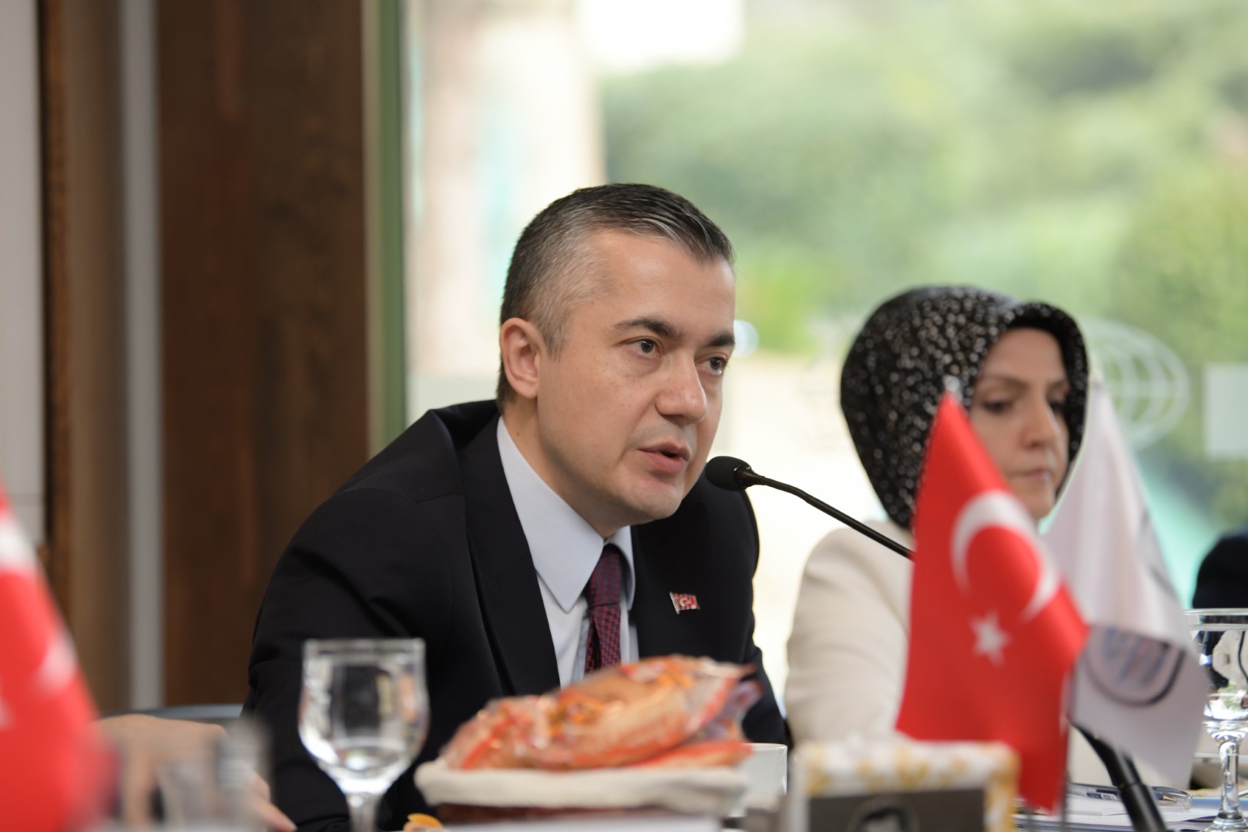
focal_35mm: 135
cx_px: 624
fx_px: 4680
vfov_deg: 10.2
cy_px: 416
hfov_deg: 15.2
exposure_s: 1/160
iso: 800
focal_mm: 135
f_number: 2.8
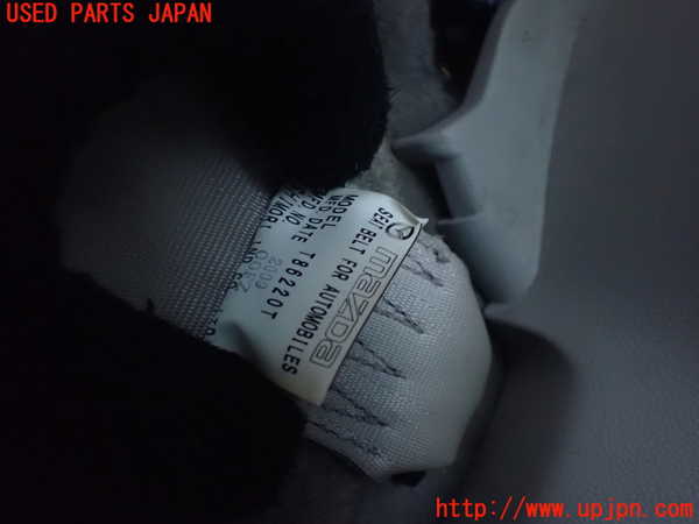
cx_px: 350
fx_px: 606
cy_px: 262
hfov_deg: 60.0
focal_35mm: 30
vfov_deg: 46.8
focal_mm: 5.4
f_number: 2.3
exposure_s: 1/20
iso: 1600
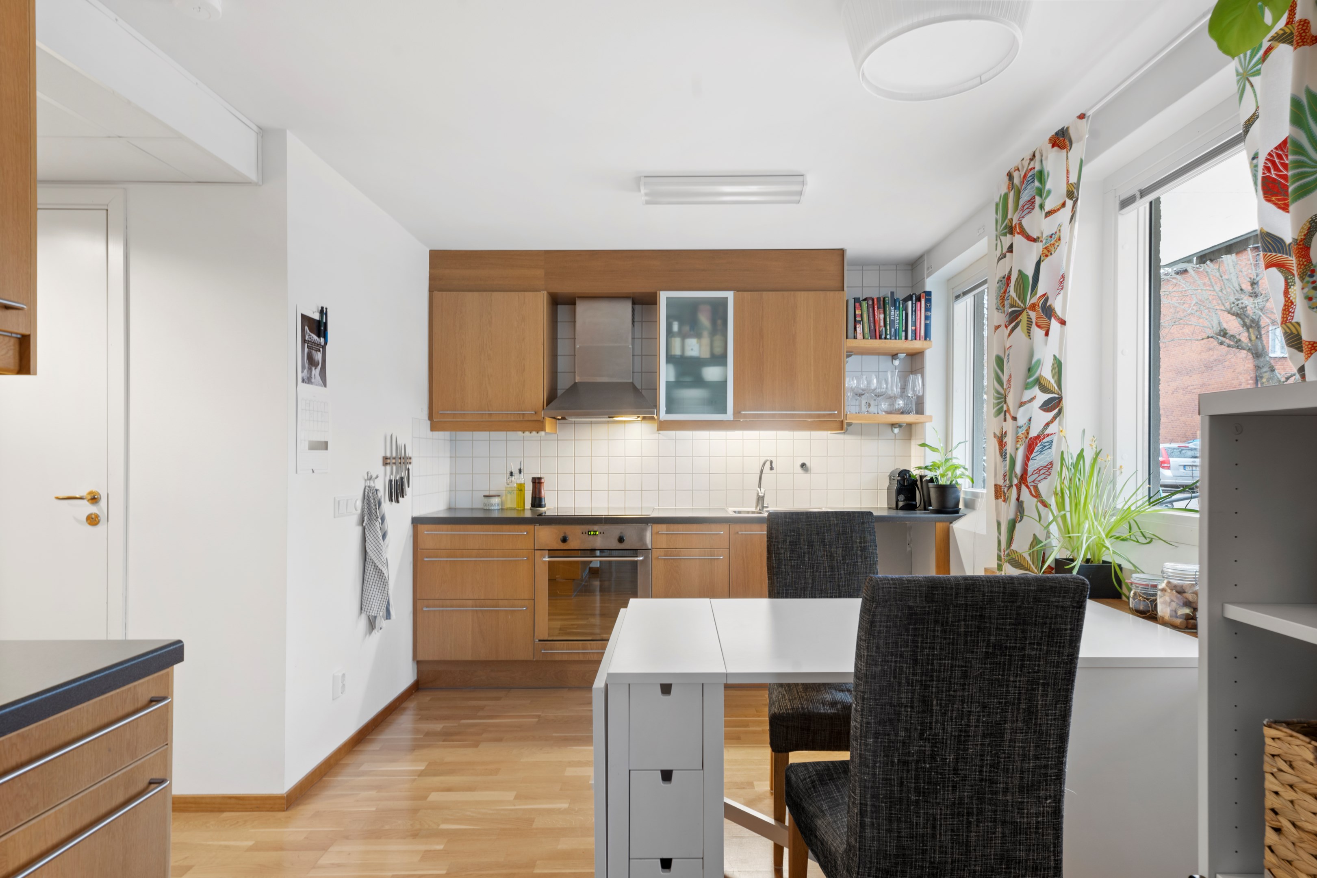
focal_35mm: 16
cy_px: 439
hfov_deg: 96.7
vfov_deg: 73.7
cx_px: 658
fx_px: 585
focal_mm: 16
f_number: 10
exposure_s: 3.2
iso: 100
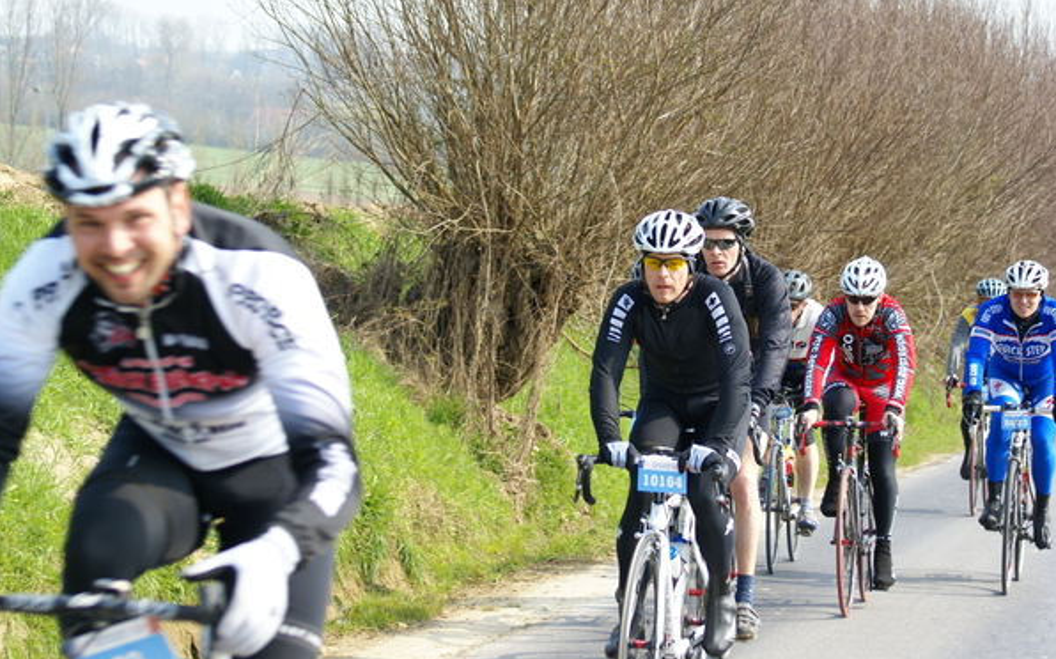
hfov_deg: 18.1
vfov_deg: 11.3
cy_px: 322
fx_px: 3323
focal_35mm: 116
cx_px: 530
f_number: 7.1
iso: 100
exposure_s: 1/160
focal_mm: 75
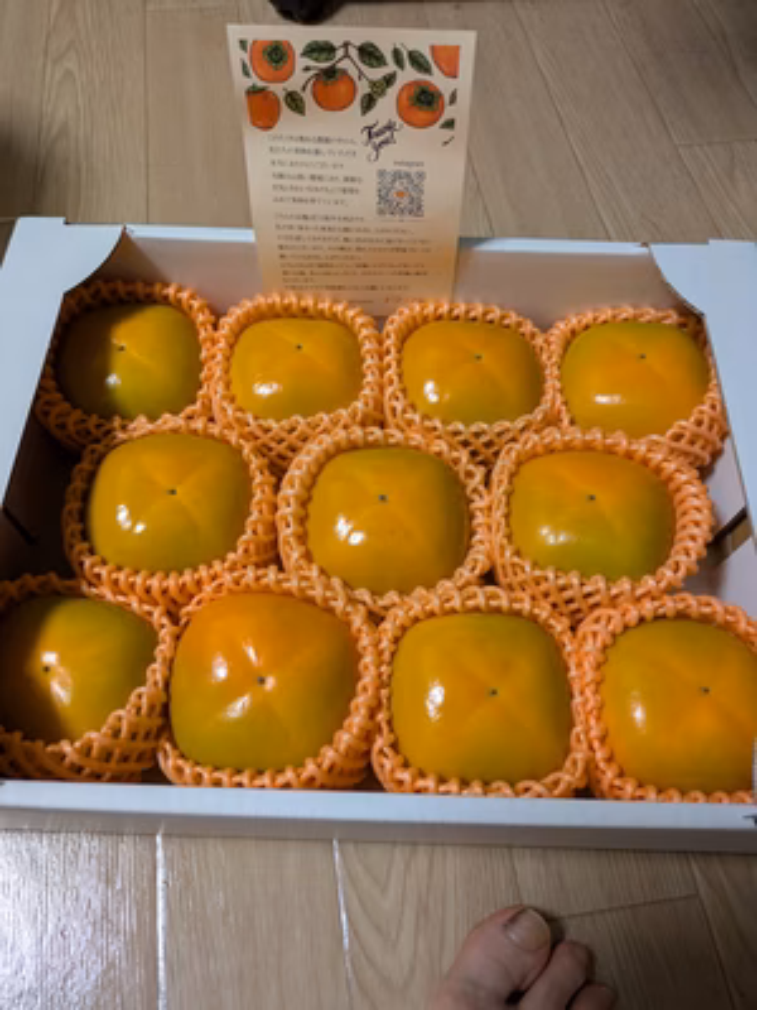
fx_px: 729
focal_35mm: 25
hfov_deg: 54.9
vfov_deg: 69.4
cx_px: 378
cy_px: 505
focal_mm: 5.43
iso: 284
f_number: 1.89
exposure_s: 1/40
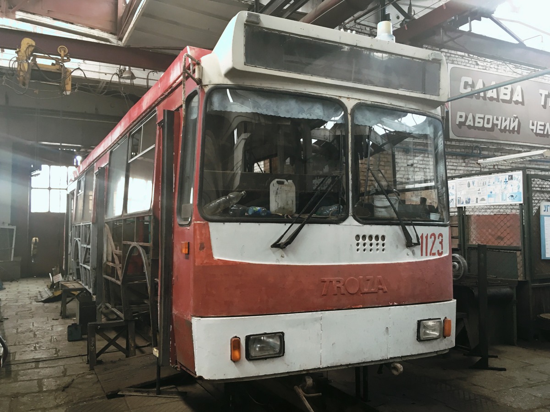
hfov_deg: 61.7
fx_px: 461
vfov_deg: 48.2
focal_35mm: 29
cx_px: 275
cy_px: 206
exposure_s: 1/33
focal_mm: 4.15
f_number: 2.2
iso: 80
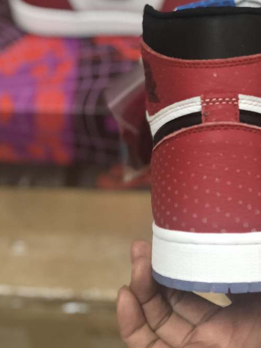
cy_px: 104
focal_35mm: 76
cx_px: 151
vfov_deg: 25.5
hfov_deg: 19.4
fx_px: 764
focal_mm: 6
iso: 500
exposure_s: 1/33
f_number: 2.4
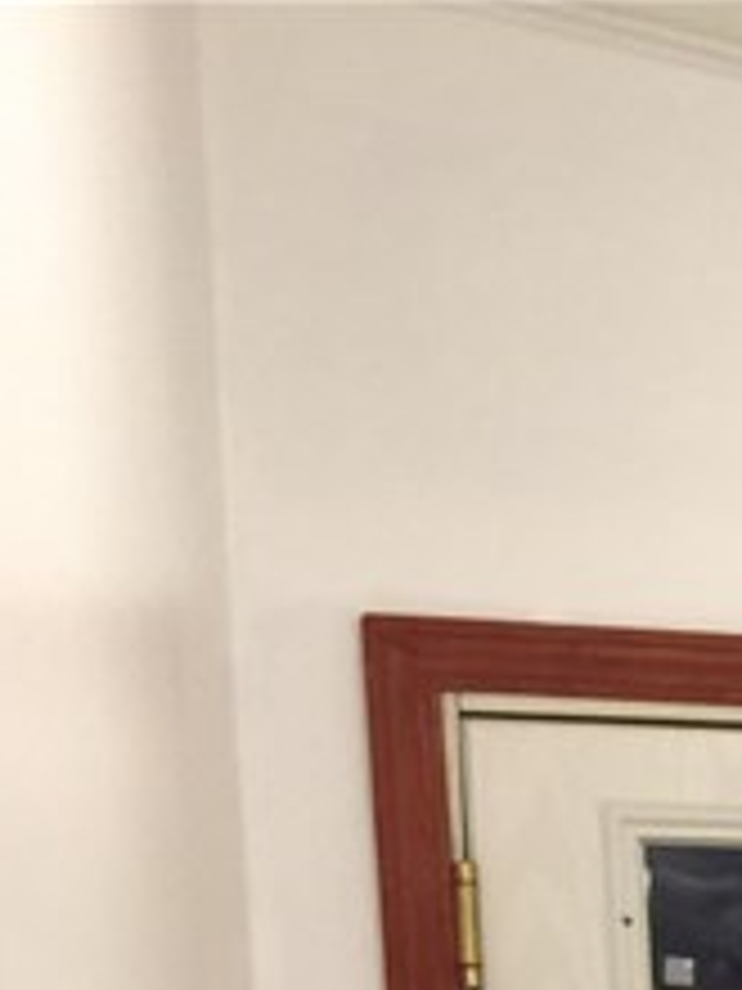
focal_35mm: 135
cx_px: 2145
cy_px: 1724
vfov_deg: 13.3
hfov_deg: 9.1
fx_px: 3858
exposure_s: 1/15
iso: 50
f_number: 2.2
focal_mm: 4.15
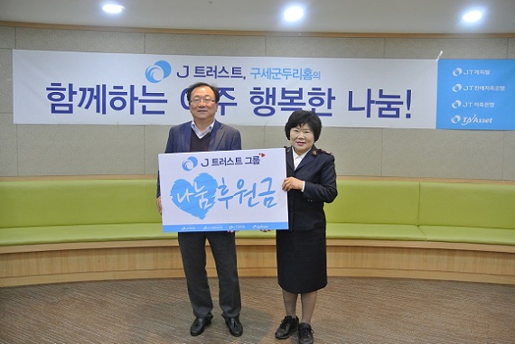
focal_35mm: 30
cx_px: 264
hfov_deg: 61.9
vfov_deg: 43.7
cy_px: 167
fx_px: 429
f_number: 3.5
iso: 800
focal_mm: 11
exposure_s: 1/60
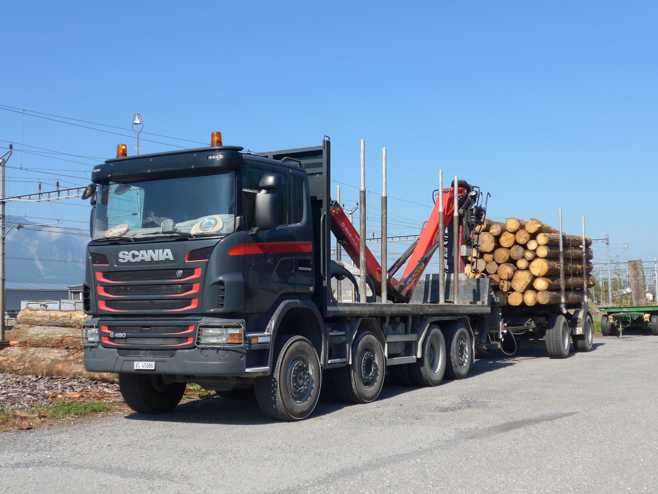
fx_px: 874
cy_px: 247
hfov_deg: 41.2
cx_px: 329
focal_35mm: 46
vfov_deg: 31.5
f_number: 3
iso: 80
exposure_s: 1/1300
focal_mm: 9.5
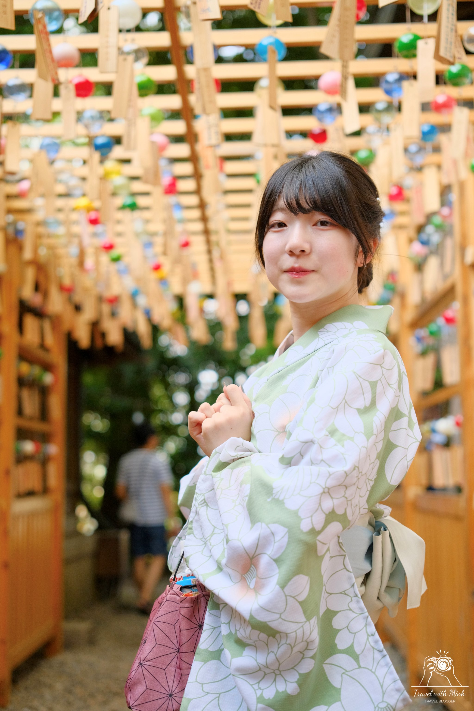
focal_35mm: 50
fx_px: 987
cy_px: 356
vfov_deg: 39.6
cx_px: 237
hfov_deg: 27.0
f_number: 2
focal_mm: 33
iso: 800
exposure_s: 1/1500
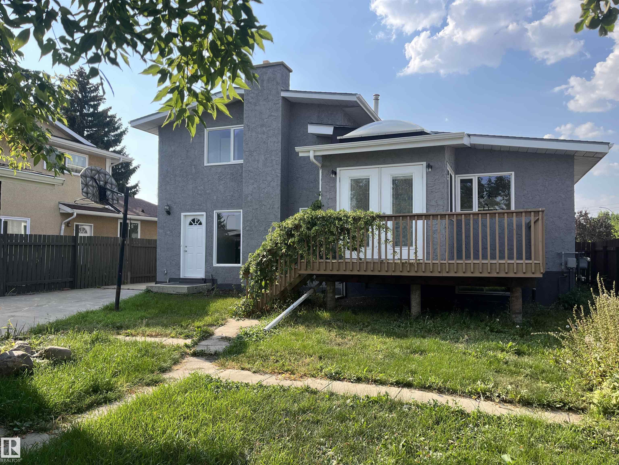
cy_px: 232
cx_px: 310
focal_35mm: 26
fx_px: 465
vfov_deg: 53.1
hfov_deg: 67.3
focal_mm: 5.1
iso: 50
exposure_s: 1/1372
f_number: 1.6
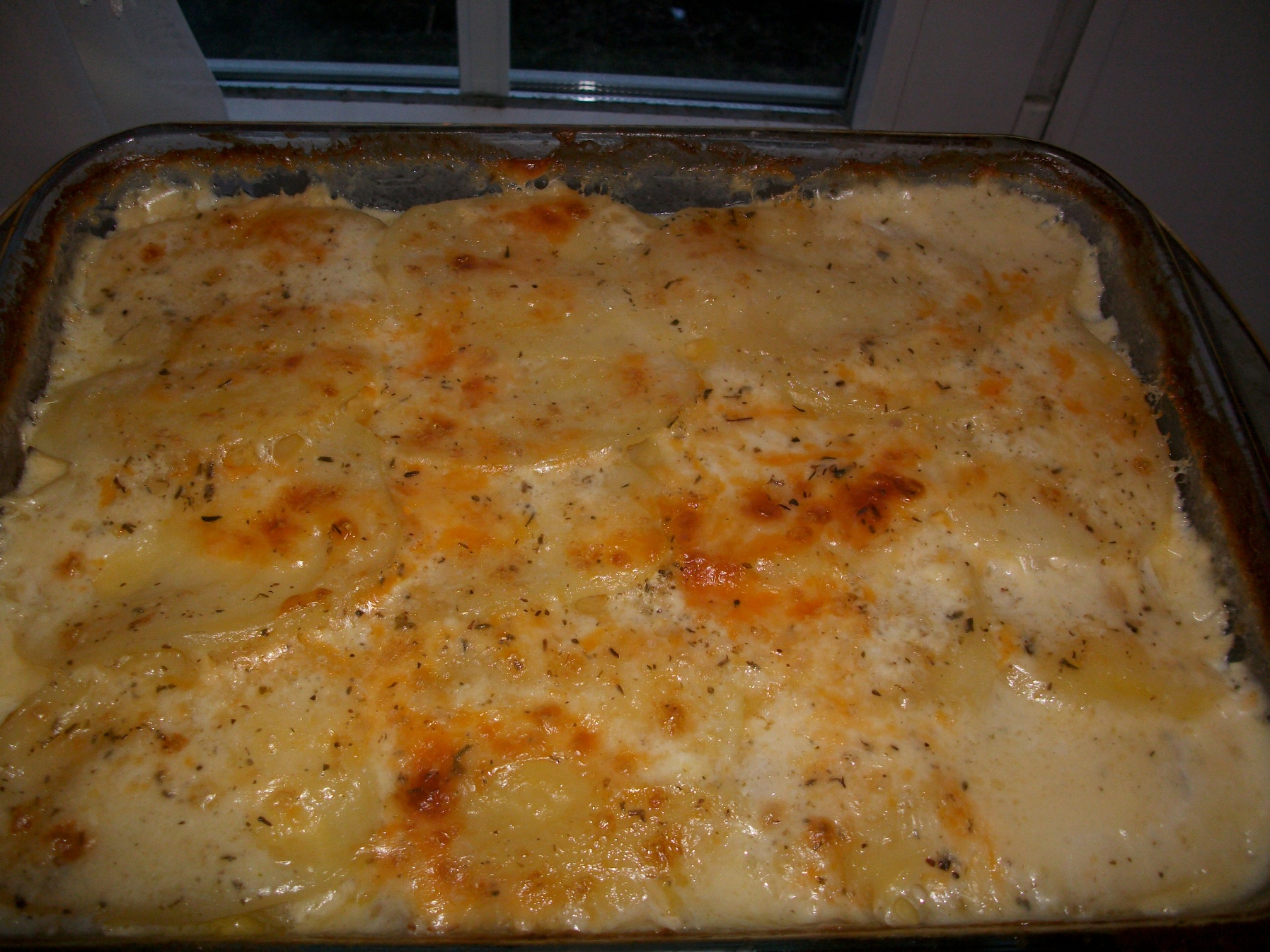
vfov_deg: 45.4
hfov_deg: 58.4
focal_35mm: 31
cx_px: 635
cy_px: 476
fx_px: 1137
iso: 125
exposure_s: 1/40
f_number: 2.9
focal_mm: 5.7
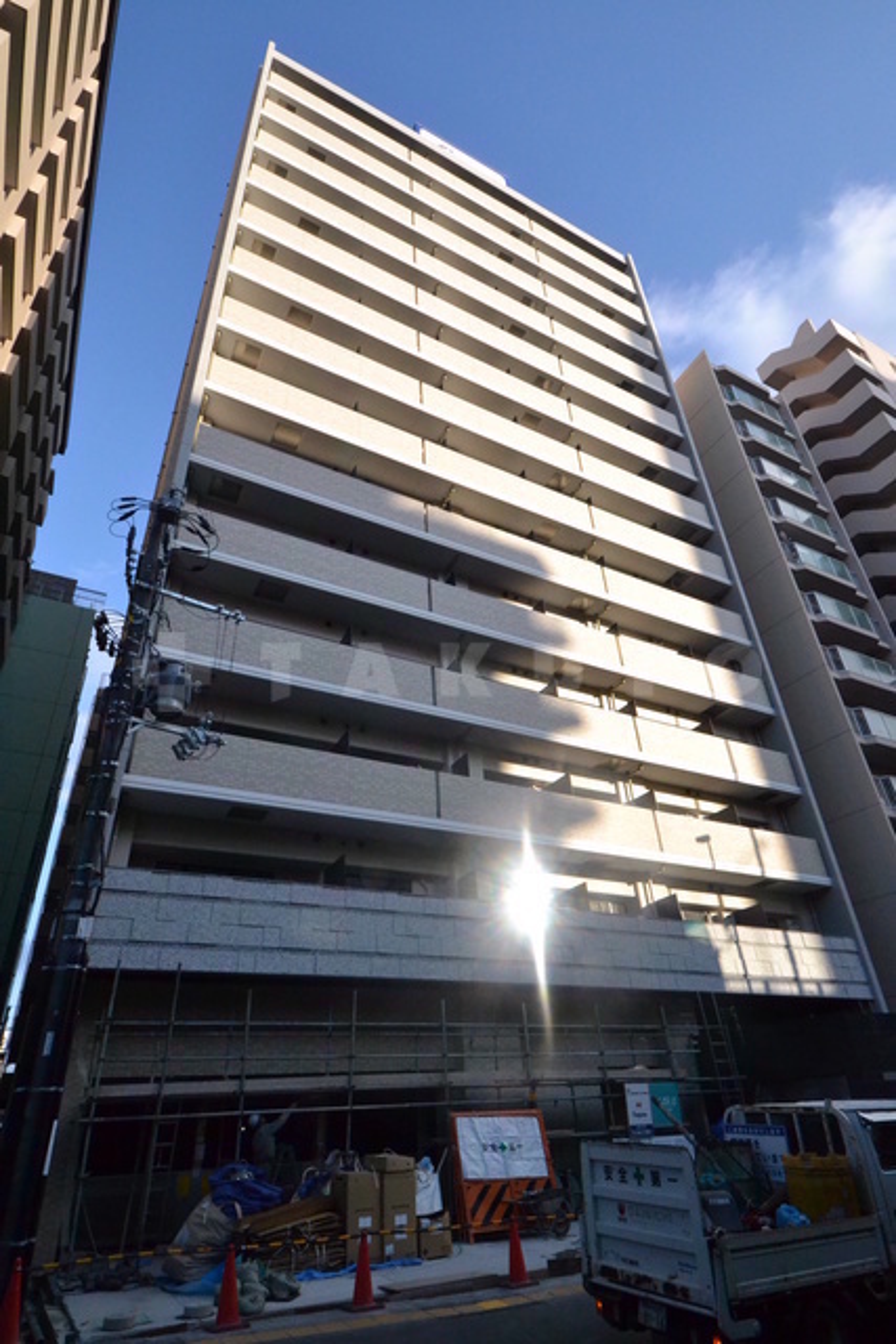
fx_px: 672
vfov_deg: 90.0
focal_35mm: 18
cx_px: 448
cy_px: 672
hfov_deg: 67.4
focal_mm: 12
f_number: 14
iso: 3200
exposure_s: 1/800
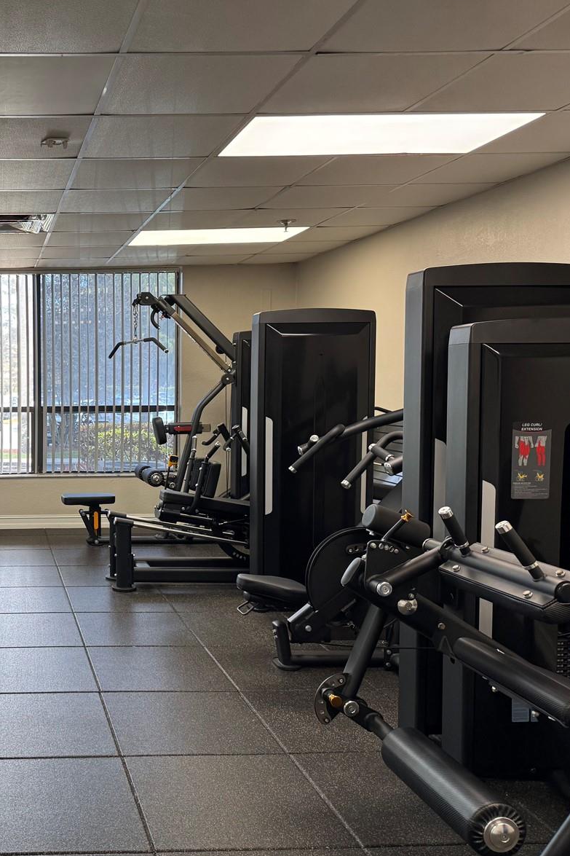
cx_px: 10
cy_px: 425
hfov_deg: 35.4
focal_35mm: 34
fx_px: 808
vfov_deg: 55.8
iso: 125
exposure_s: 1/120
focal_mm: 6.76
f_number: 1.78
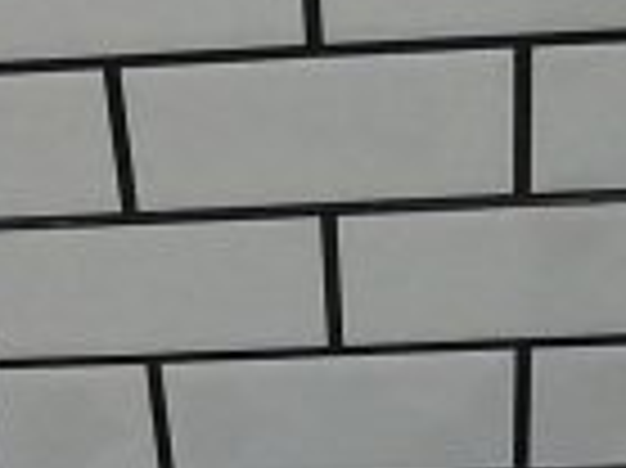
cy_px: 922
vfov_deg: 9.3
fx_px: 2710
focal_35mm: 150
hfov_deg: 13.0
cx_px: 14
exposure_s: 1/33.3
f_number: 1.8
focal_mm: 3.62
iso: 320
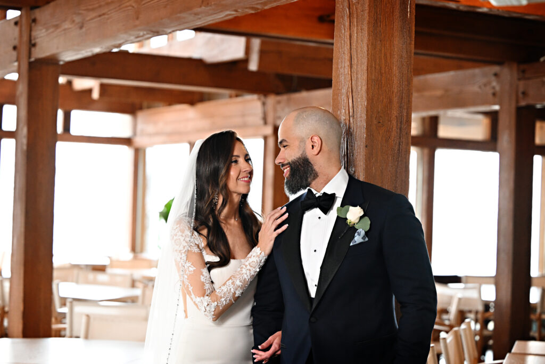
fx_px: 1211
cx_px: 272
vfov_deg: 17.1
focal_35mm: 80
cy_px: 182
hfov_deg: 25.4
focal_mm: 80
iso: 3200
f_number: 3.5
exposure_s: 1/60
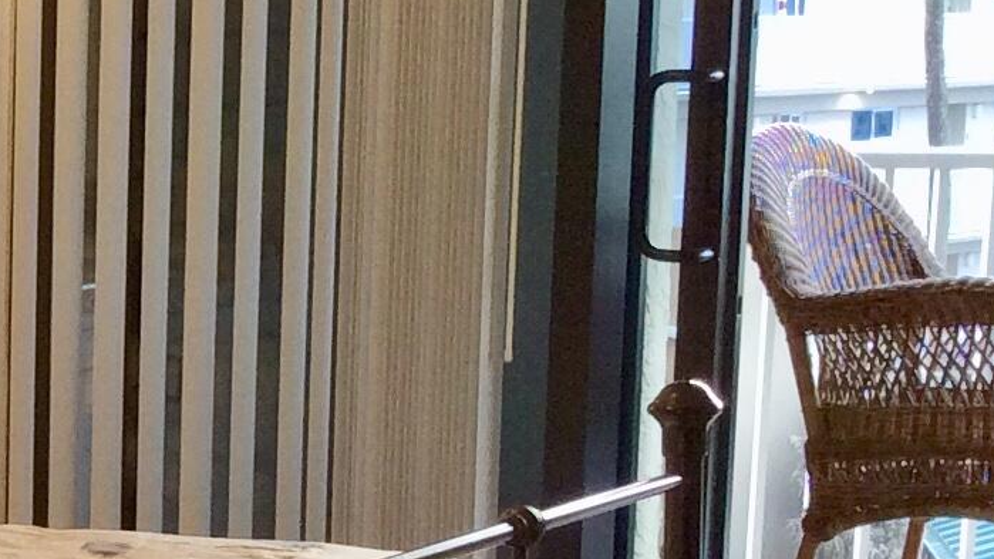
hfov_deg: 15.0
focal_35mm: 129
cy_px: 482
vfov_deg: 9.4
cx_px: -647
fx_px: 3400
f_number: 2.4
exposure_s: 1/24
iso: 64
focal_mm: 3.3
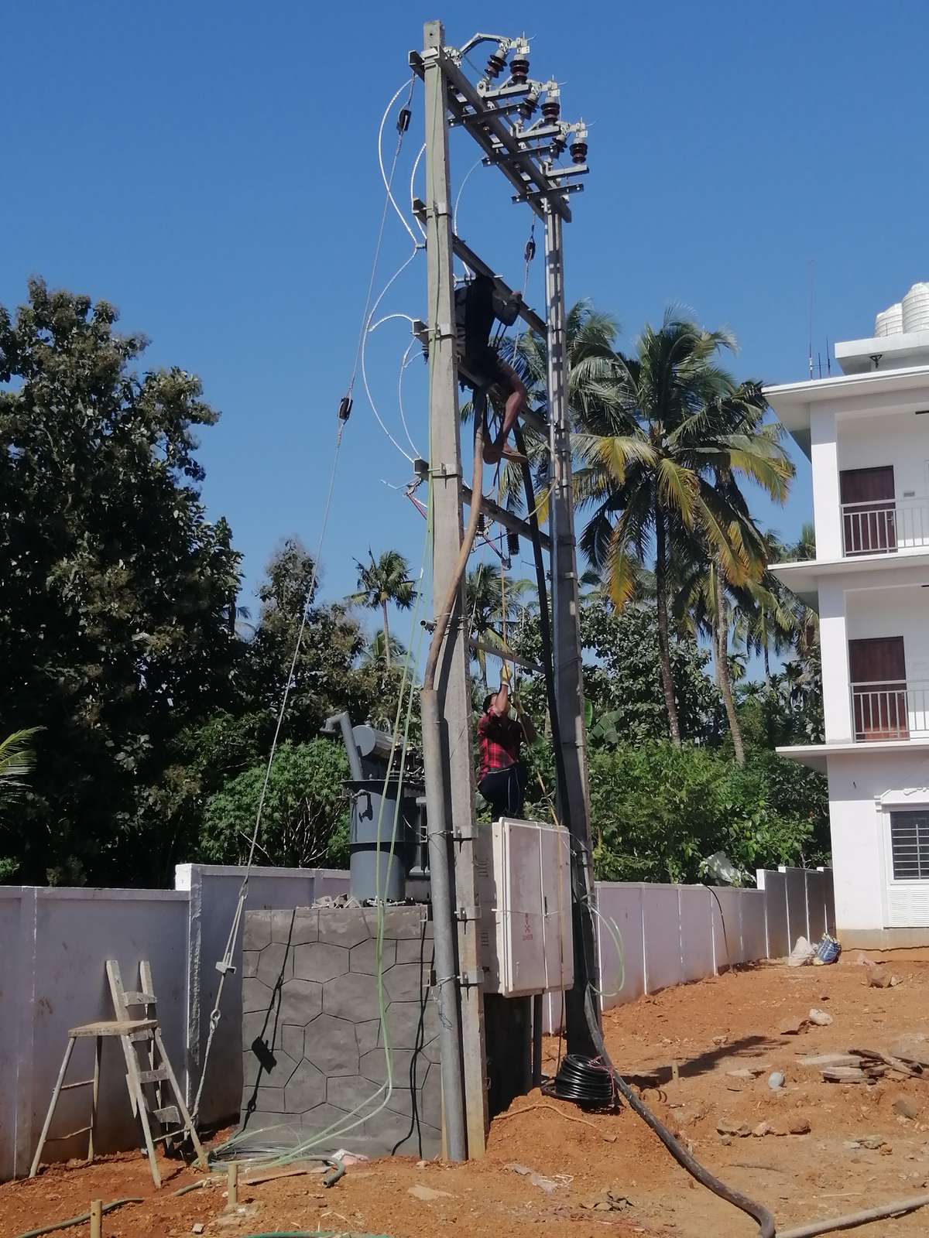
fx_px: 1574
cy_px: 619
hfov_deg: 32.9
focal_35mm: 44
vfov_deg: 42.9
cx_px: 464
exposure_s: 1/2611
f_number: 1.8
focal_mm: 3.95
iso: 50
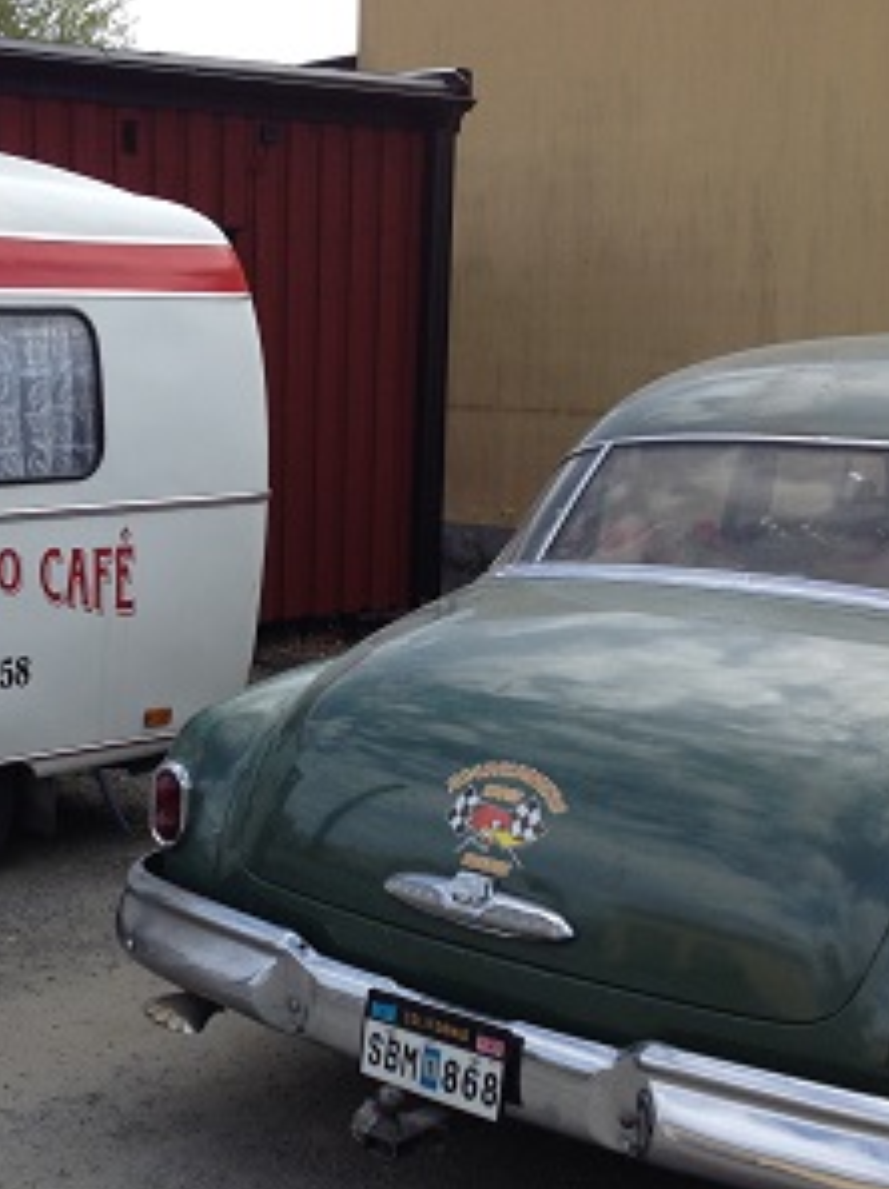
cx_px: 148
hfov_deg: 24.3
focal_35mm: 59
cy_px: 731
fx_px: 2025
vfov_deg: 32.6
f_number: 2.4
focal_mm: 4.28
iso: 50
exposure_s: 1/1126
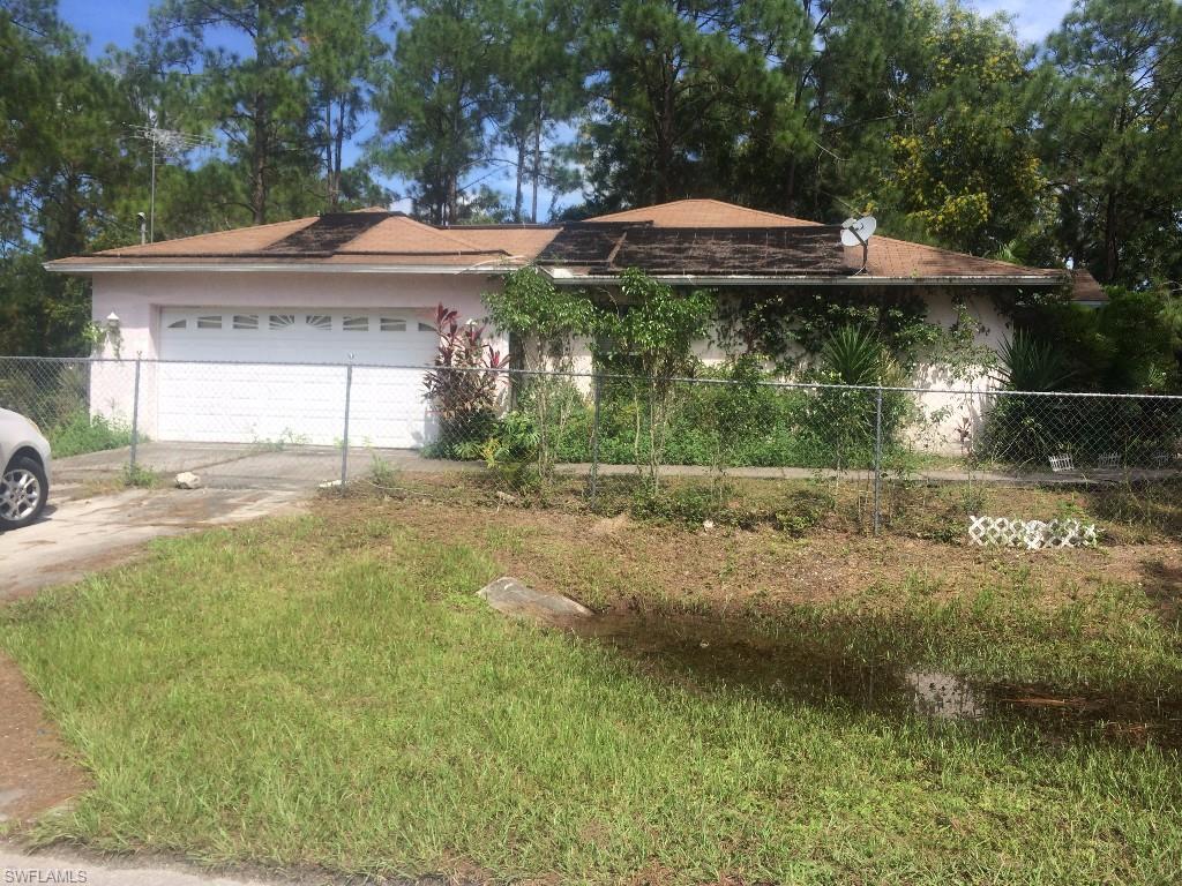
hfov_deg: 60.0
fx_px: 1024
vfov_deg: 46.8
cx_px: 591
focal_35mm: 30
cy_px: 443
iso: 40
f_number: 2.2
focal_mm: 4.12
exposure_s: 1/1642
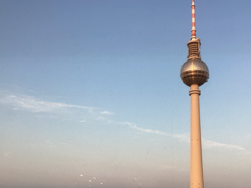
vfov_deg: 35.8
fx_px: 290
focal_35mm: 40
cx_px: 150
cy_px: 111
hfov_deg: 46.6
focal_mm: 3.3
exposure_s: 1/135
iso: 25
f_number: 2.4
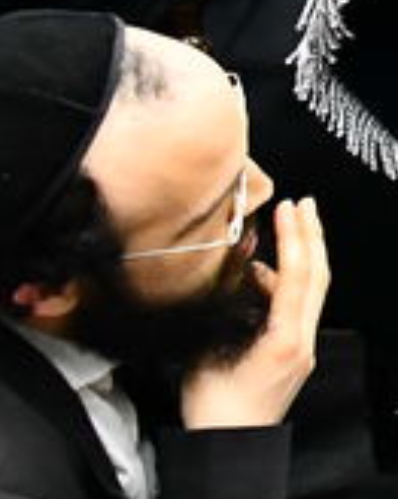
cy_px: -452
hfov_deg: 6.0
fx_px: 3301
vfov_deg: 8.3
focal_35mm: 224
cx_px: 1513
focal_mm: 28
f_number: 5.6
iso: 2500
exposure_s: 1/160
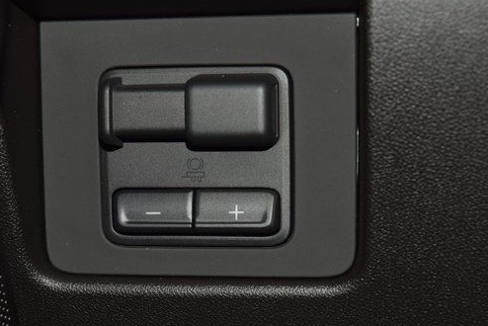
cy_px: 184
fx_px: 1845
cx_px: 200
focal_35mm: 136
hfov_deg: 15.1
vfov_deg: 10.1
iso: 100
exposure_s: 1/125
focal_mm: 70
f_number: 8
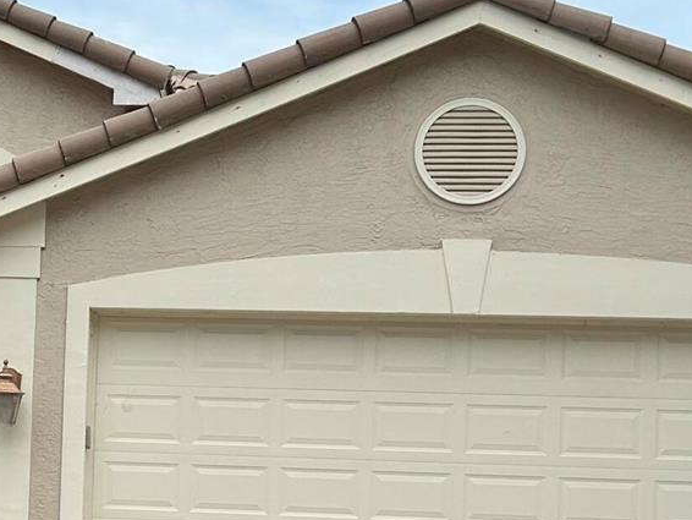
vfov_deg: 15.7
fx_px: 1880
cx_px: -55
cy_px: 388
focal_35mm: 94
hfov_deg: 20.0
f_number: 1.5
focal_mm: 5.7
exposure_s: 1/8000
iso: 50
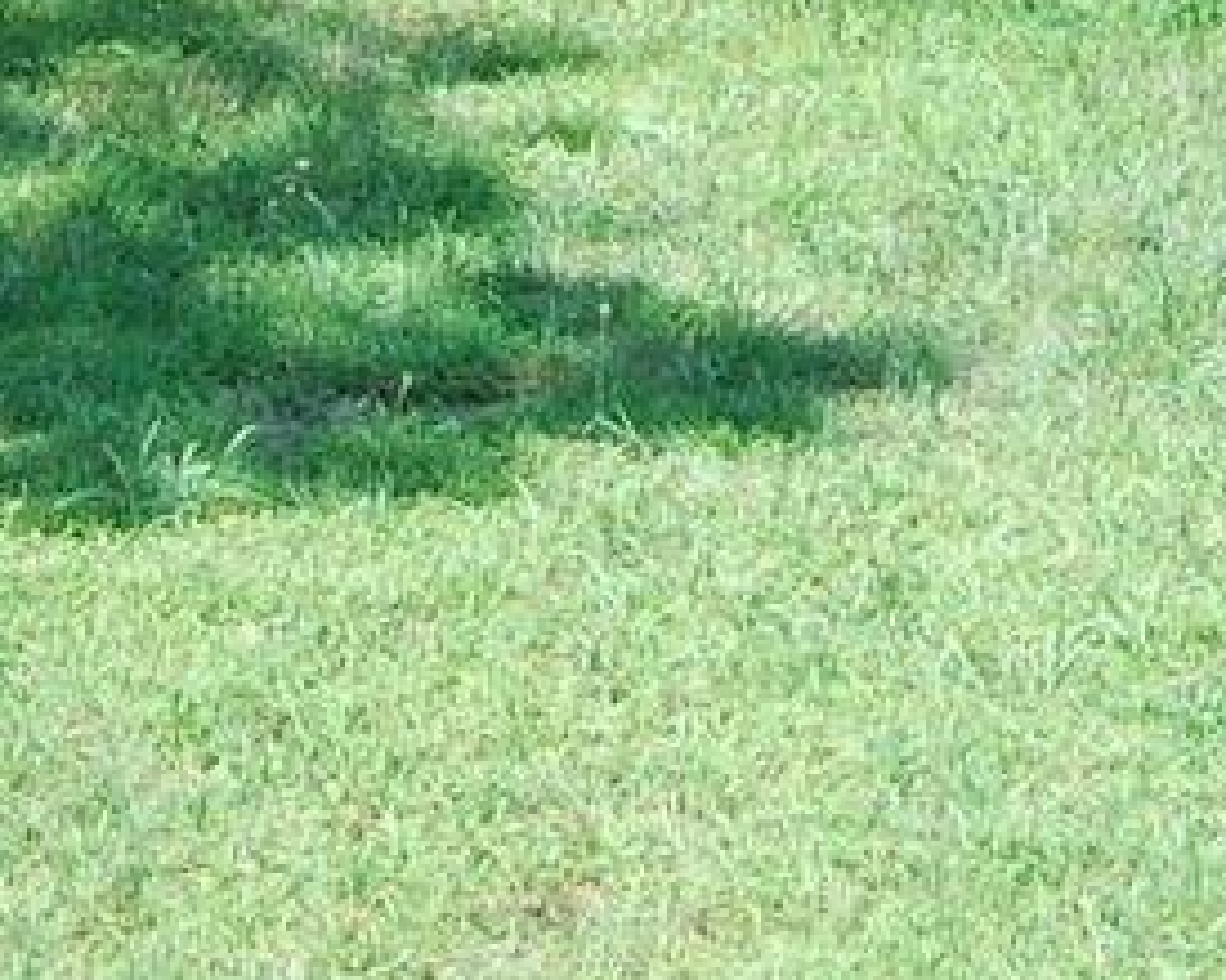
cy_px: -1709
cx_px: 112
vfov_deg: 4.4
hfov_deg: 5.7
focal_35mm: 337
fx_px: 12224
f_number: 5.6
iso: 100
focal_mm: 32
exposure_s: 1/125
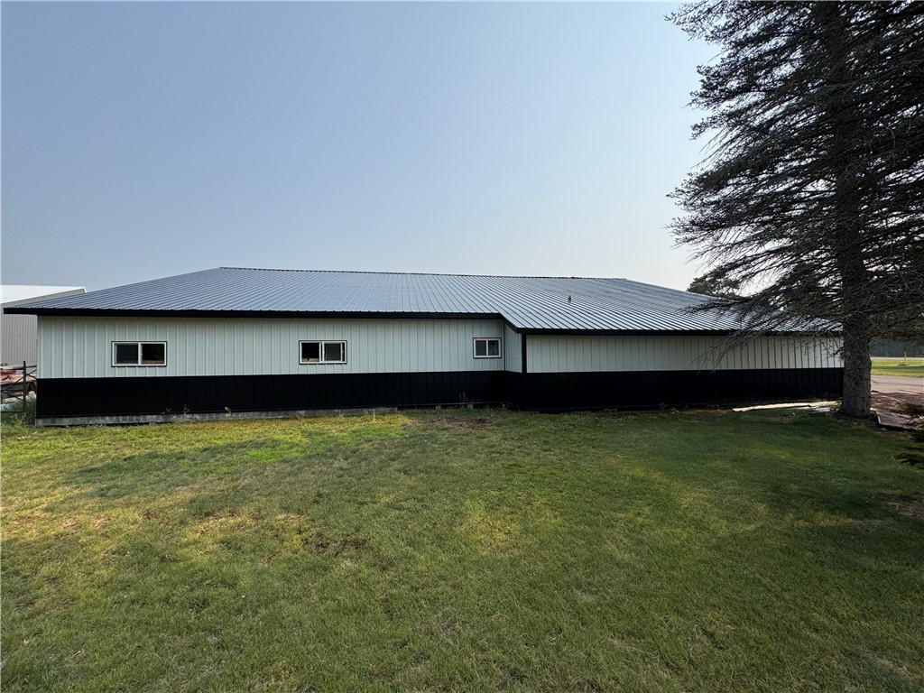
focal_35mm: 14
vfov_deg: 85.7
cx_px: 462
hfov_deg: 102.1
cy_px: 346
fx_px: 374
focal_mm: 2.22
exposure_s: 1/2415
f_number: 2.2
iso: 50
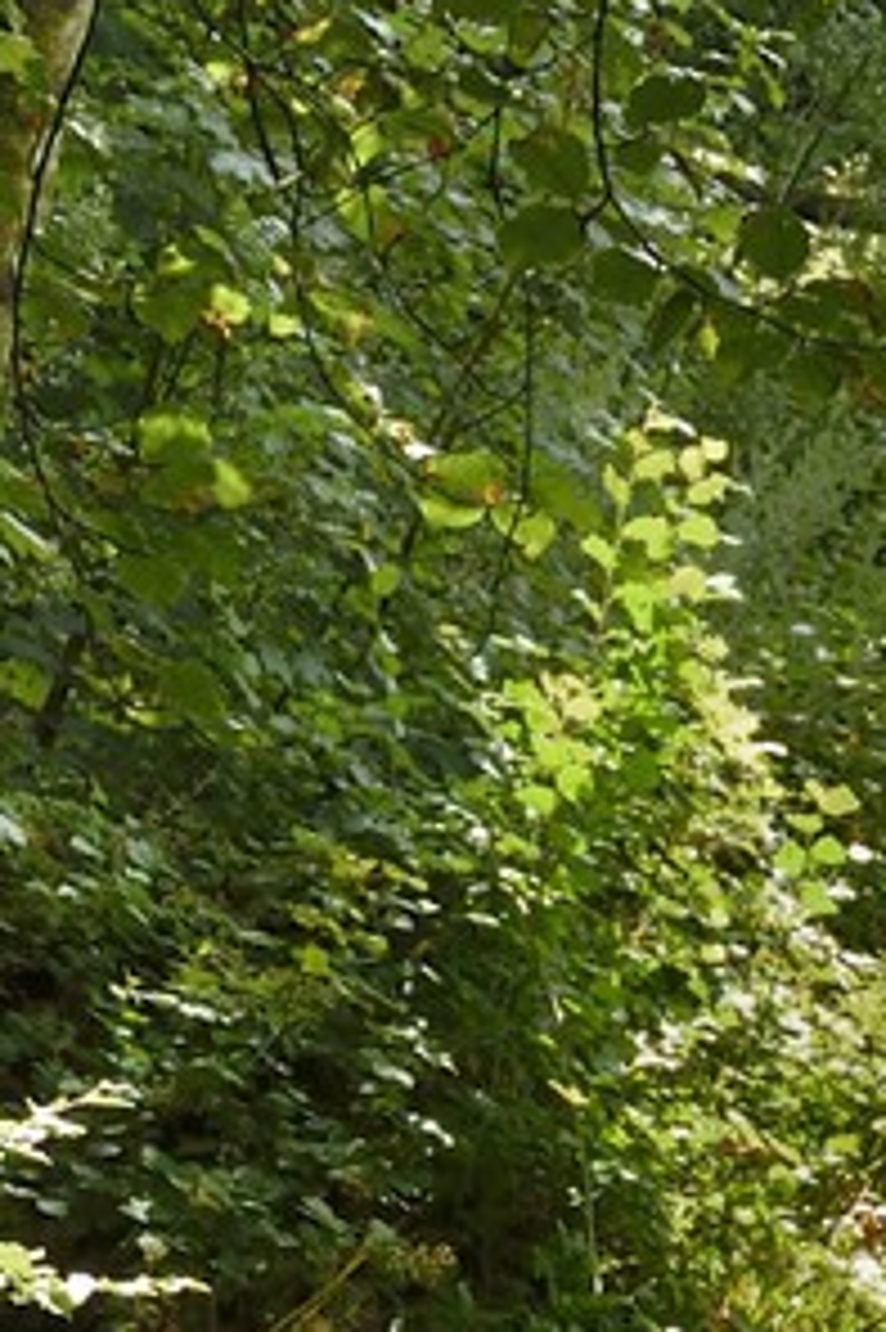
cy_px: 3280
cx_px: -774
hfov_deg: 7.2
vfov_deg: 9.8
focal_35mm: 184
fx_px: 6800
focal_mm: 34
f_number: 13
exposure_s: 1/100
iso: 800
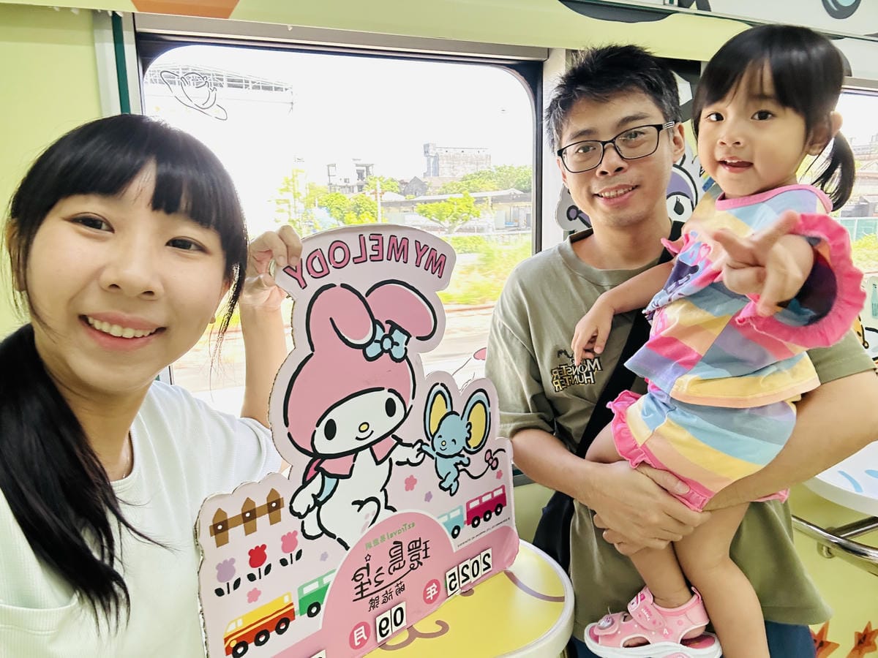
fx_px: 583
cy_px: 329
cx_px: 439
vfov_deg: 58.9
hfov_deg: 73.9
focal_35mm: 23
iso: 125
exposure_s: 1/60
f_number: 1.9
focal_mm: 2.69
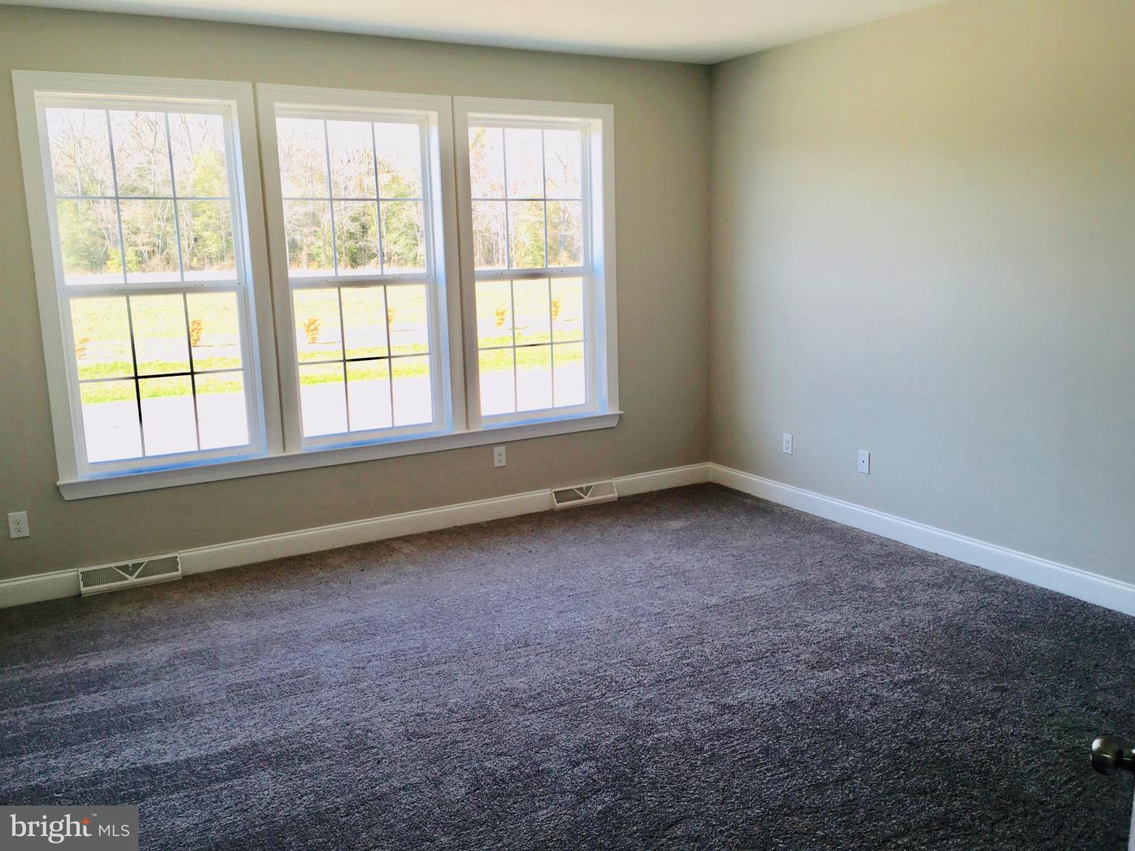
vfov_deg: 48.2
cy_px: 426
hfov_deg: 61.7
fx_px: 951
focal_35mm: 29
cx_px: 568
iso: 25
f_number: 2.2
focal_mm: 4.15
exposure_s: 1/87
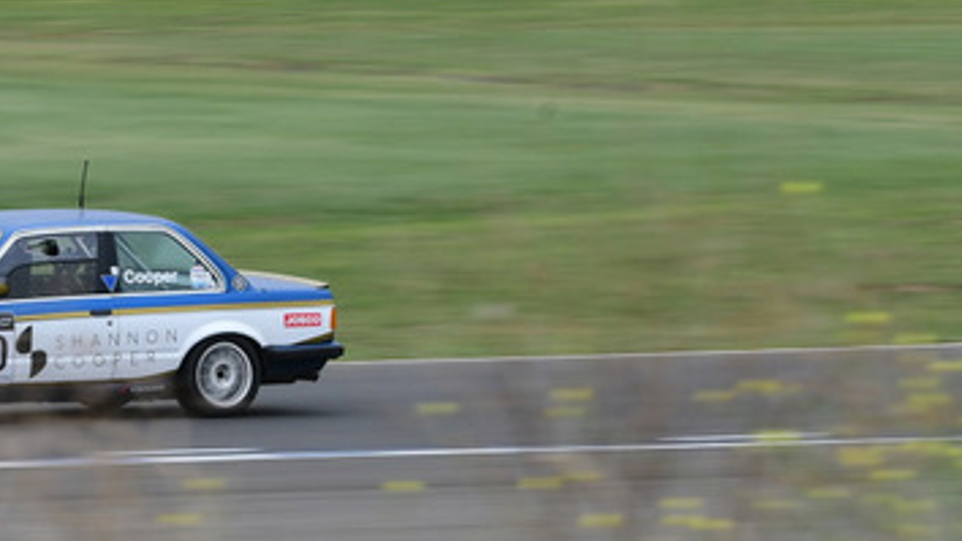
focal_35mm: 711
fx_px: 18134
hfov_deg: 3.0
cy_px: 152
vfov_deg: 1.7
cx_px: -19
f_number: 13
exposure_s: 1/100
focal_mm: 200
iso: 200
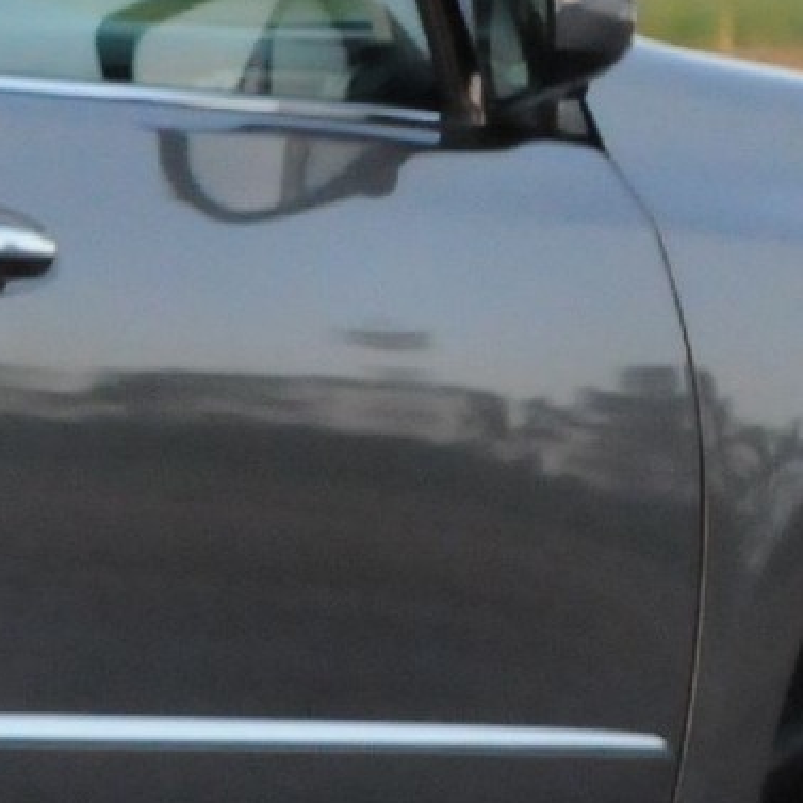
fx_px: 23274
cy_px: 363
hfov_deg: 2.0
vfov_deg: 2.0
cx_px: -756
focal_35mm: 887
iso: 2000
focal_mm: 105
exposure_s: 1/200
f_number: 6.3
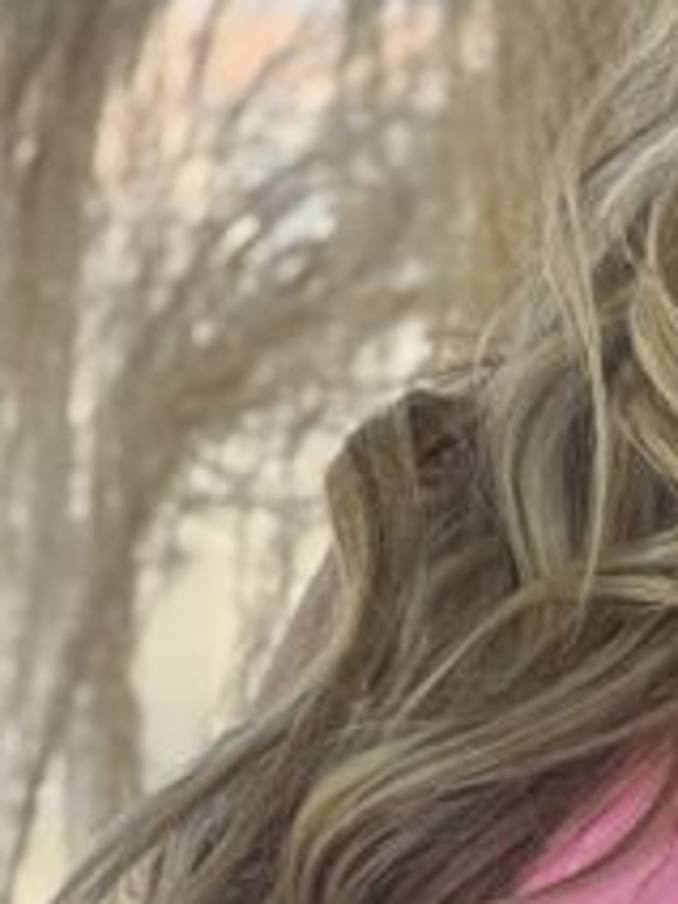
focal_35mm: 339
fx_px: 8853
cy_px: 893
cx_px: 1309
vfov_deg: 5.8
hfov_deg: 4.3
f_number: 2.8
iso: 80
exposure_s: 1/120
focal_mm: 9
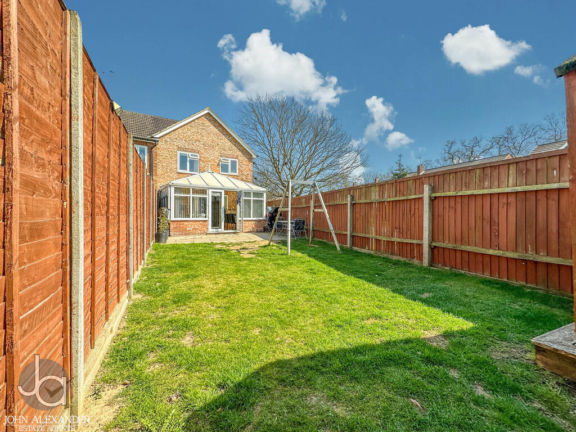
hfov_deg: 102.1
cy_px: 216
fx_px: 233
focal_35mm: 14
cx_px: 288
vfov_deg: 85.7
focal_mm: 2.22
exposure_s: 1/900
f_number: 2.2
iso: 40
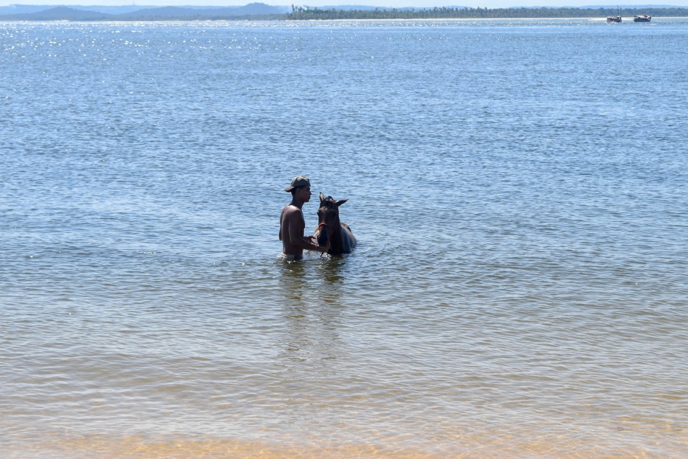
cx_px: 344
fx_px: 1577
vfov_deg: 16.6
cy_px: 230
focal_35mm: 82
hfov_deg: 24.6
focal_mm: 55
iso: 400
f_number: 7.1
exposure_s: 1/2000
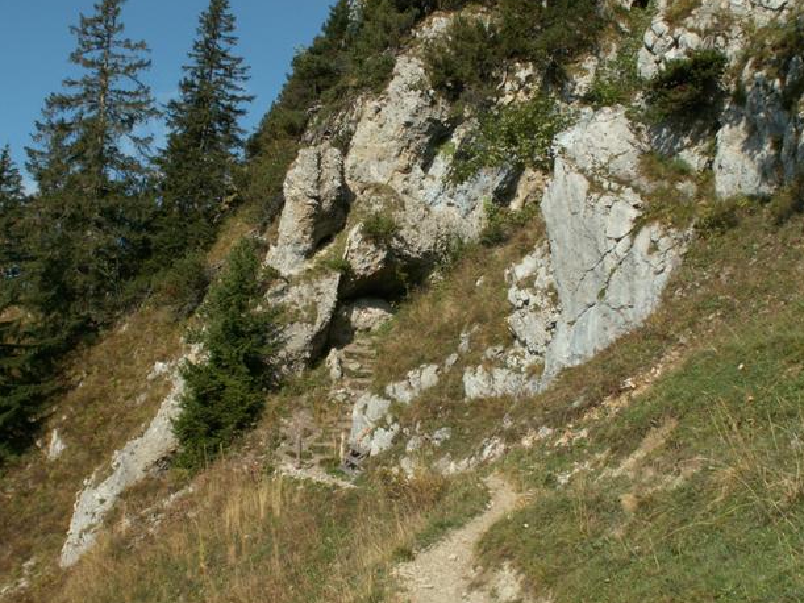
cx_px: 420
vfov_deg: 32.9
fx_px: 1022
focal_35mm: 44
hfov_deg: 42.9
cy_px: 302
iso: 50
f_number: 6.3
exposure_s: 1/200
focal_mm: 7.04
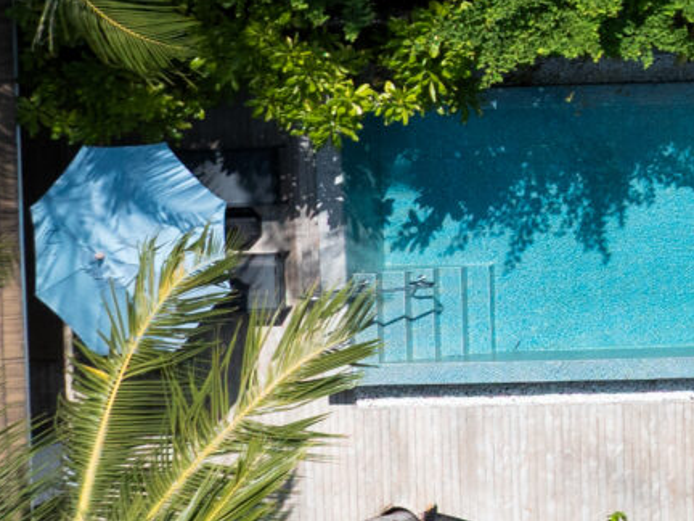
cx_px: 1753
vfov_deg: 10.3
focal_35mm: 142
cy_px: -86
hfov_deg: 11.2
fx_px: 2847
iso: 100
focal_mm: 12.29
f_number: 4.5
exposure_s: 1/1000
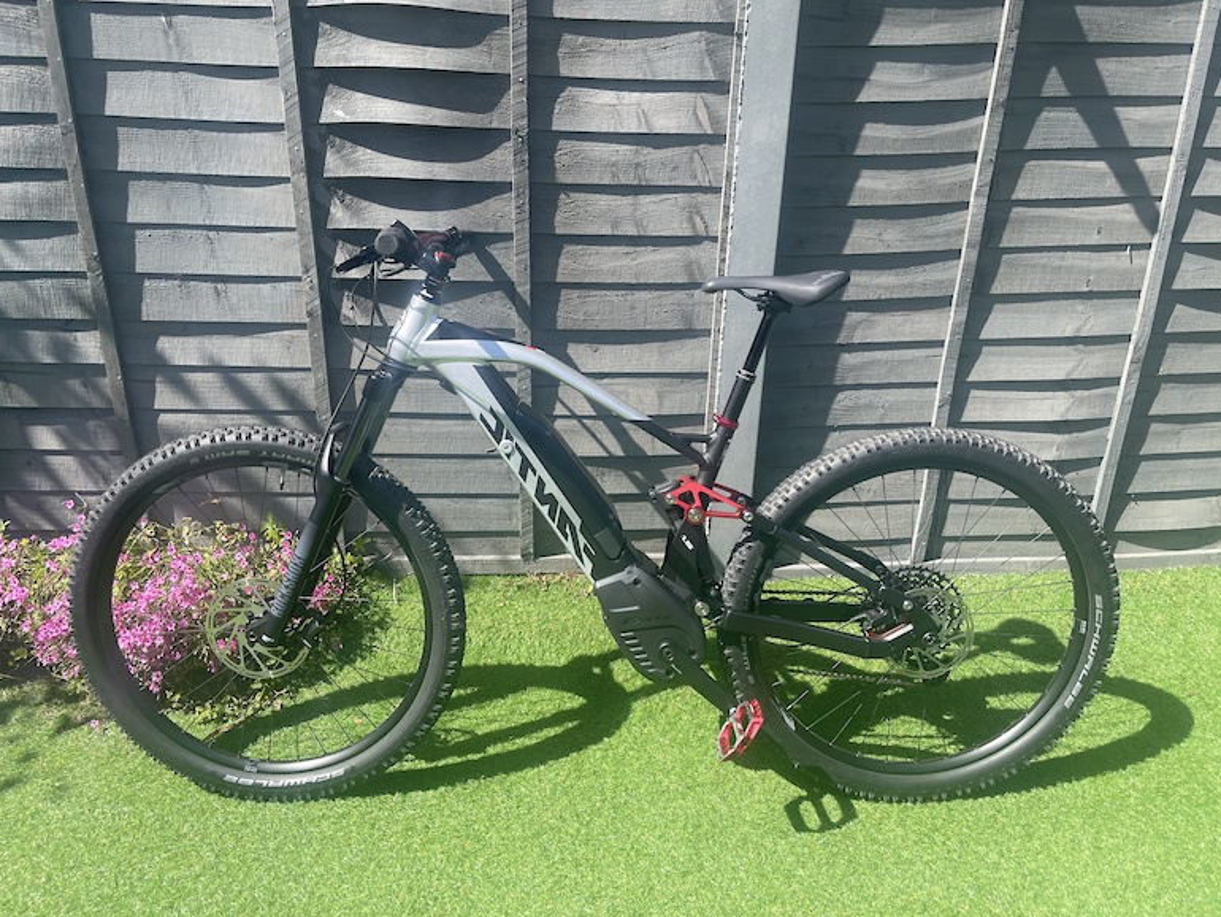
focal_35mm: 27
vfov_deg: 51.4
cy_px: 447
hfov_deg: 65.3
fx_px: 953
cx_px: 596
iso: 32
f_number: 1.6
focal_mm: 5.1
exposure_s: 1/1225
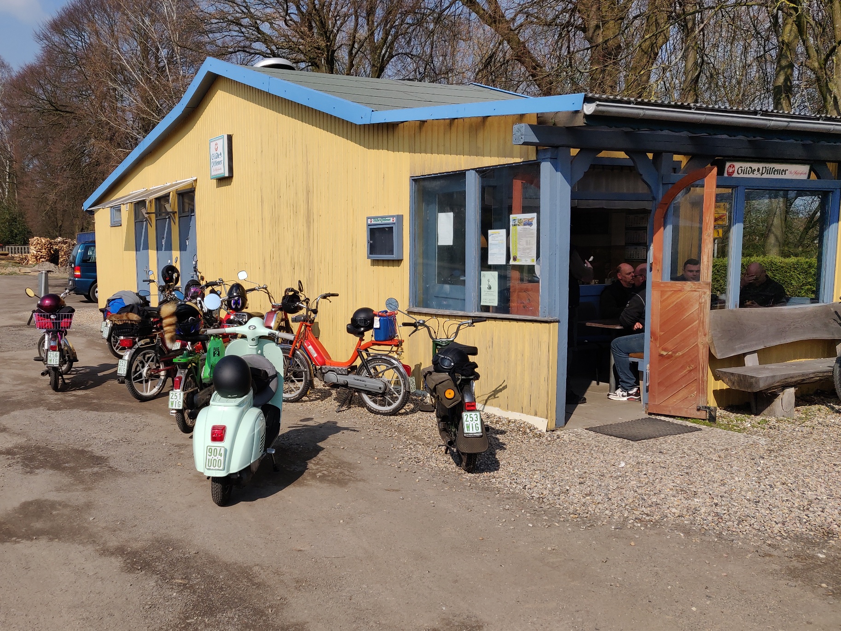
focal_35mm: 25
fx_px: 607
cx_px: 420
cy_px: 316
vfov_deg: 54.9
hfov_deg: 69.4
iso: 100
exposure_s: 1/2268
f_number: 1.7
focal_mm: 4.25
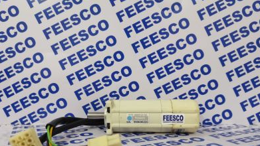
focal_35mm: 29
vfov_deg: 39.8
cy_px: 94
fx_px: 200
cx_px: 132
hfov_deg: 66.1
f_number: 1.8
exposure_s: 1/30
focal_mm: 5.58
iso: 320
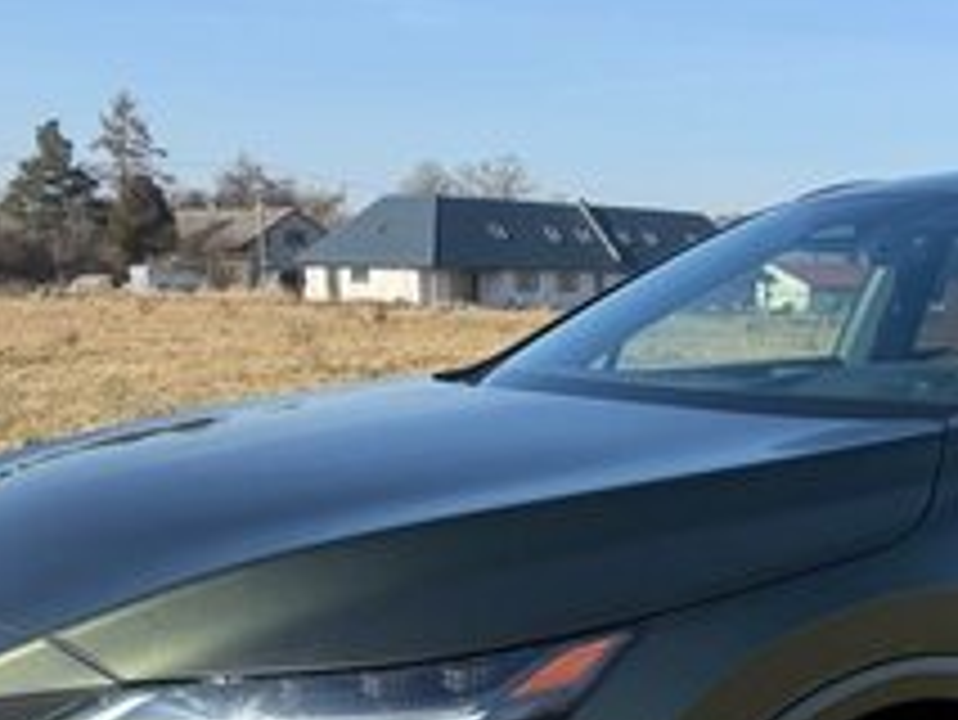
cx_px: 837
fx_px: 1523
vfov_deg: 26.0
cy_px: 594
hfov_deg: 33.3
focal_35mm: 55
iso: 80
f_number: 1.78
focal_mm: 6.76
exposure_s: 1/2703
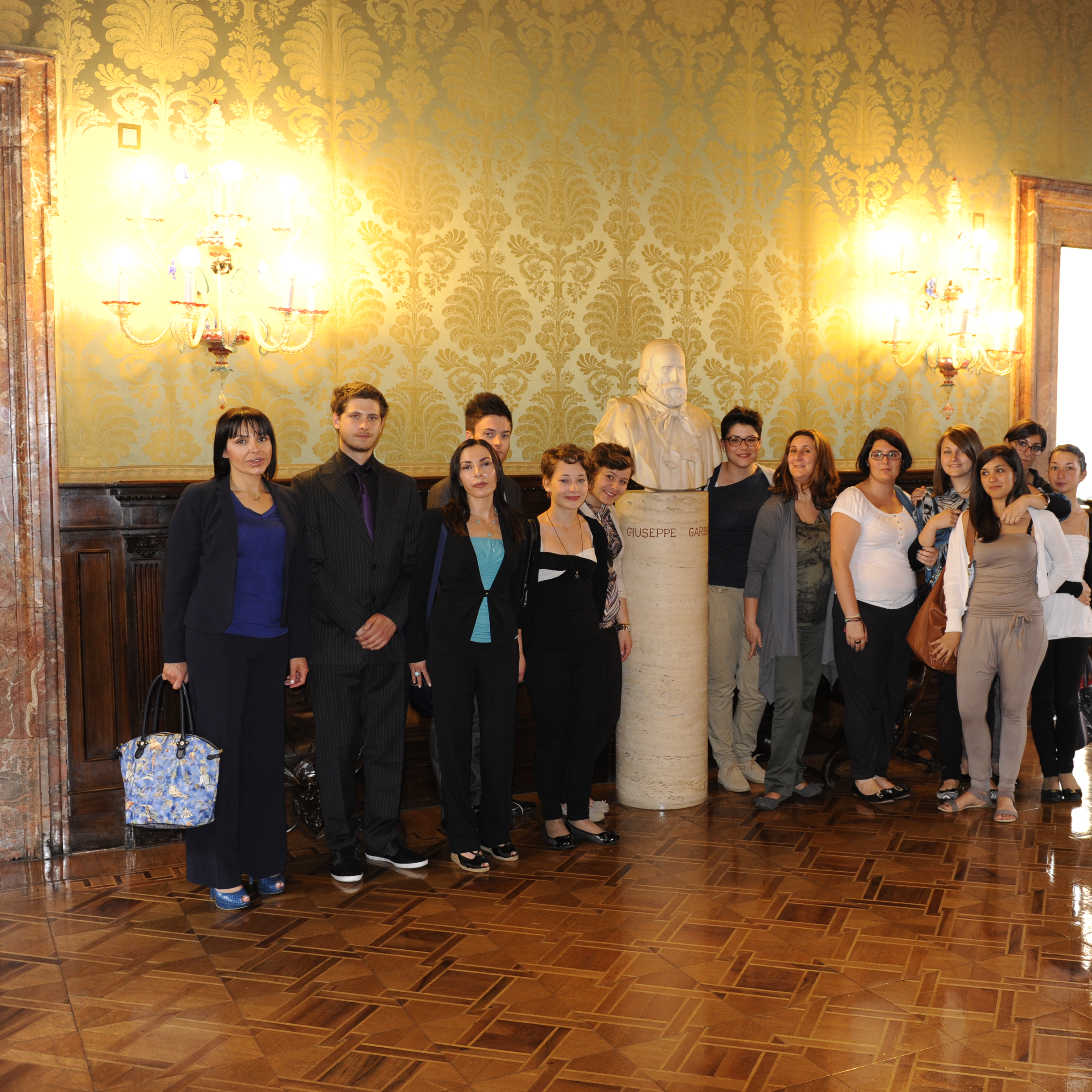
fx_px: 1428
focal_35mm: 40
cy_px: 543
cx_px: 706
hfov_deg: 41.4
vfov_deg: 41.9
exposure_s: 1/60
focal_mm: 31
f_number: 2.8
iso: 1000
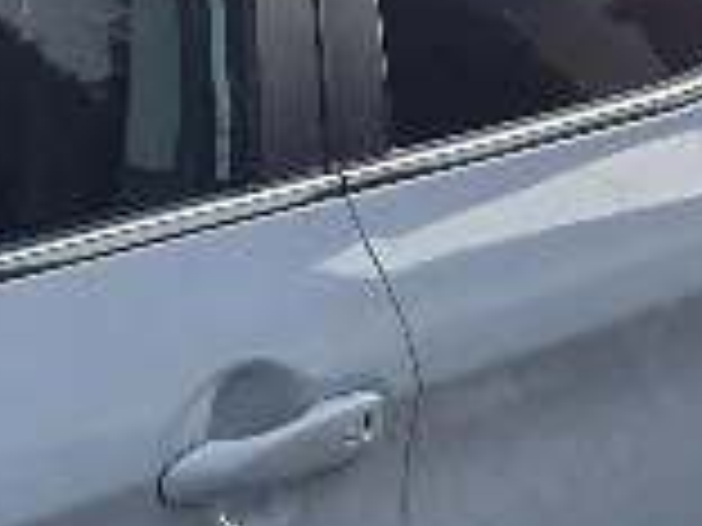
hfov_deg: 12.4
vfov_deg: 10.0
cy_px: 616
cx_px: -522
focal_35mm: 147
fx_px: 2981
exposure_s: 1/1250
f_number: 1.8
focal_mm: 5.4
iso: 25
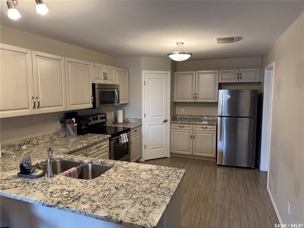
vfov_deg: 56.8
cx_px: 152
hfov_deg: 71.6
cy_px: 114
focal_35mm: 24
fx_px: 211
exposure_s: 1/60
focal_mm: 6.76
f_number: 1.78
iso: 200
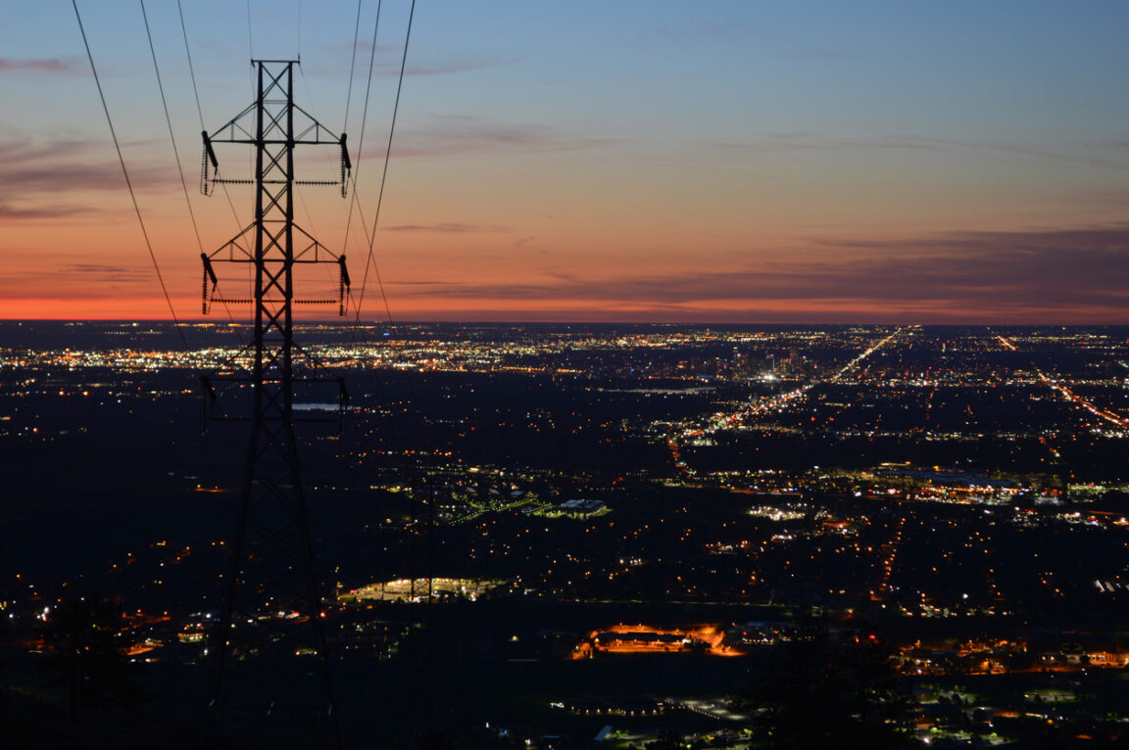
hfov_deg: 24.6
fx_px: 2585
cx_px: 564
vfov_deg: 16.5
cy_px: 375
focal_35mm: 82
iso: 100
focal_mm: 55
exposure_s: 2.5
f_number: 5.6
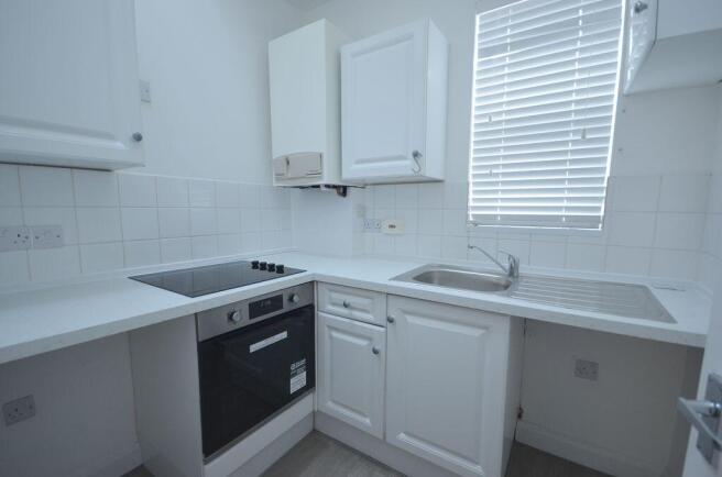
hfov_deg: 100.5
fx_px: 300
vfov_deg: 77.0
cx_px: 361
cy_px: 238
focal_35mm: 15
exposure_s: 1/50
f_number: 4
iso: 800
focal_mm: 10
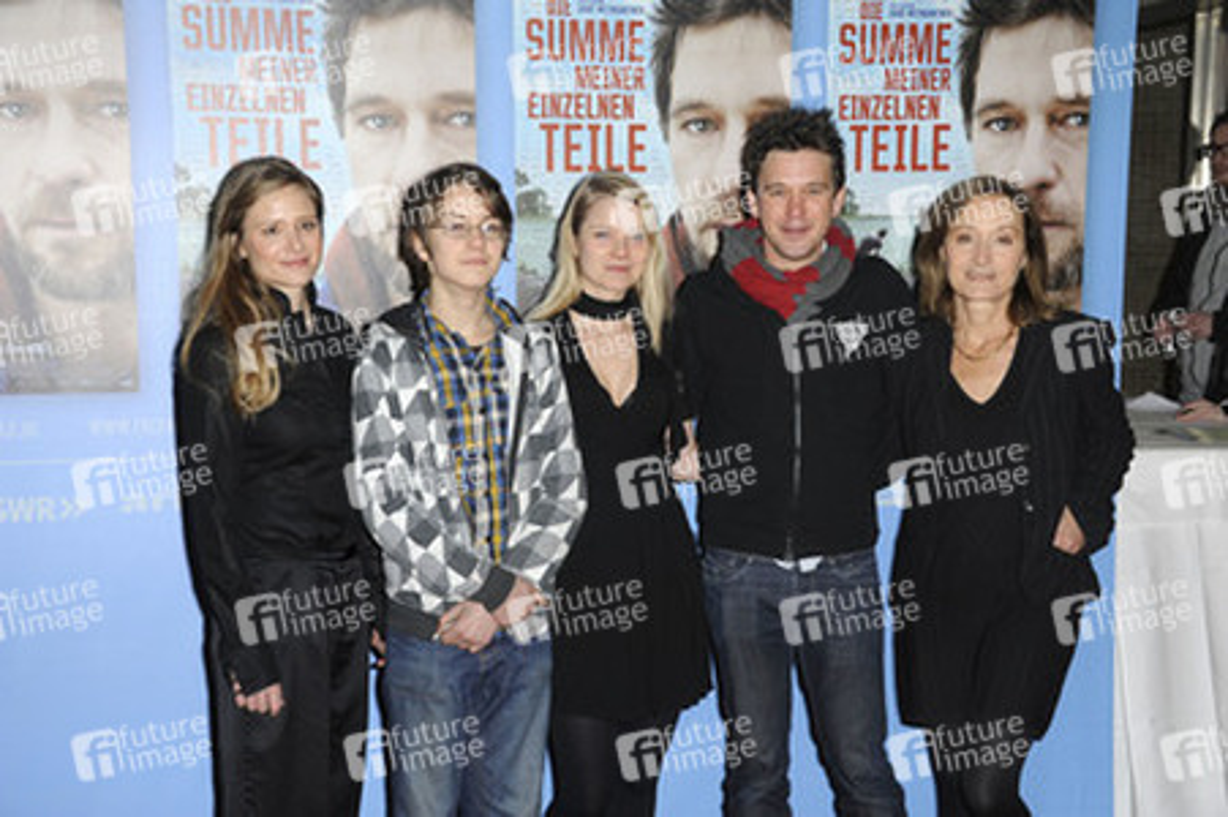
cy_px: 408
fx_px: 1977
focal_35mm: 58
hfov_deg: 34.5
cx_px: 614
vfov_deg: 23.3
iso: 800
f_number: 5.6
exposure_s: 1/125
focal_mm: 58
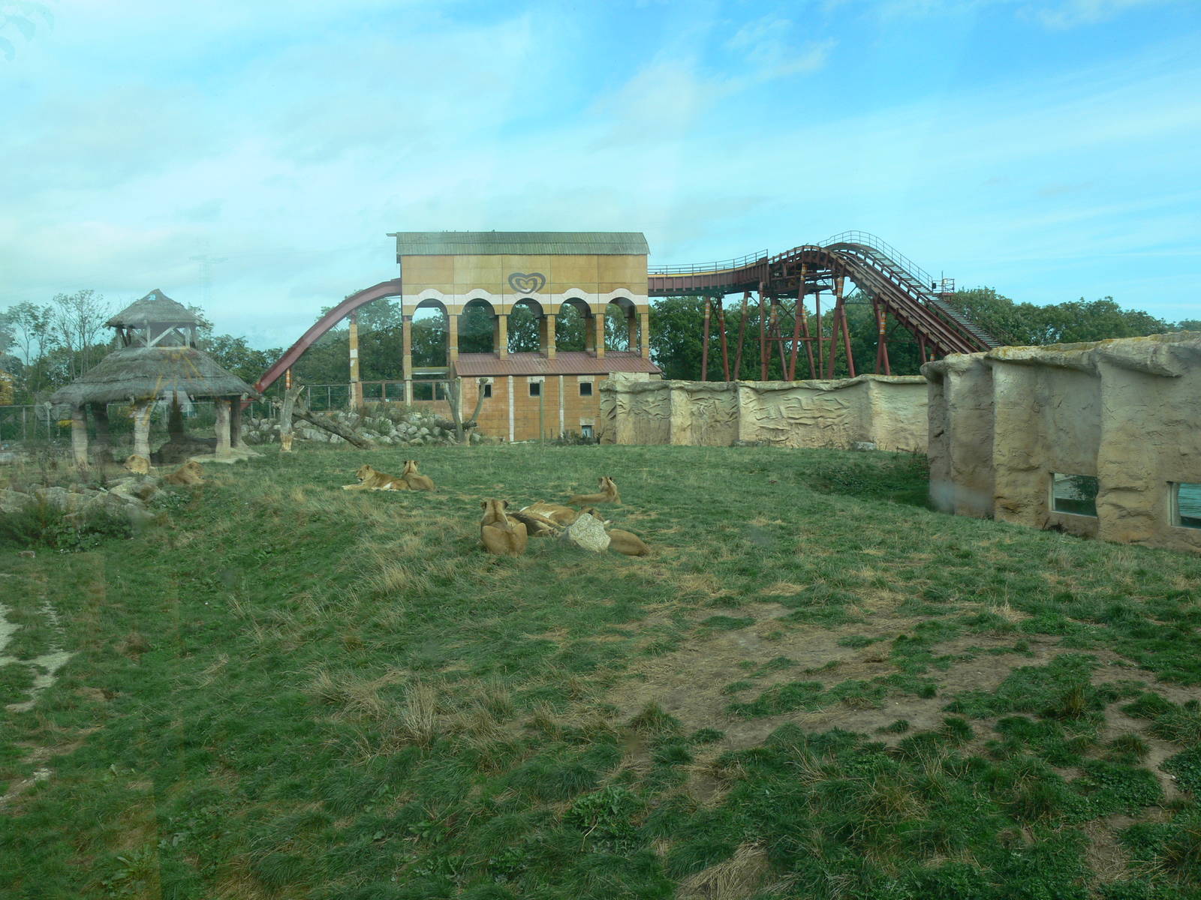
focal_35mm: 35
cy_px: 450
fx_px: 1214
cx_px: 600
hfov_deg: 52.6
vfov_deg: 40.7
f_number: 5.6
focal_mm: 7.4
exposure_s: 1/200
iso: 80
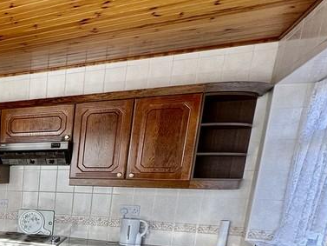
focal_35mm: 38
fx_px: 359
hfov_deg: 35.9
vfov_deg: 34.6
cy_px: 241
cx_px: -82
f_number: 2.2
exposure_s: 1/119
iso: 40
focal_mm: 2.22
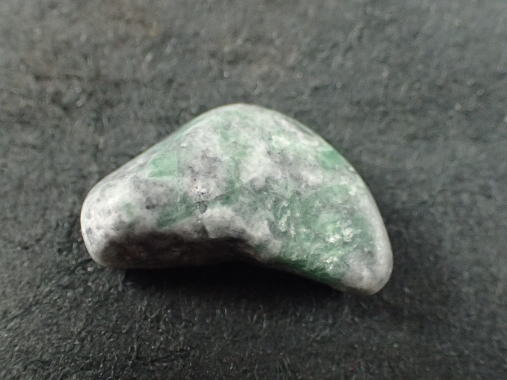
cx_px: 254
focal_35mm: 57
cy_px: 190
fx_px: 835
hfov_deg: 33.8
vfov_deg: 25.7
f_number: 3.5
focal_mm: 10.29
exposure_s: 1/125
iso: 800
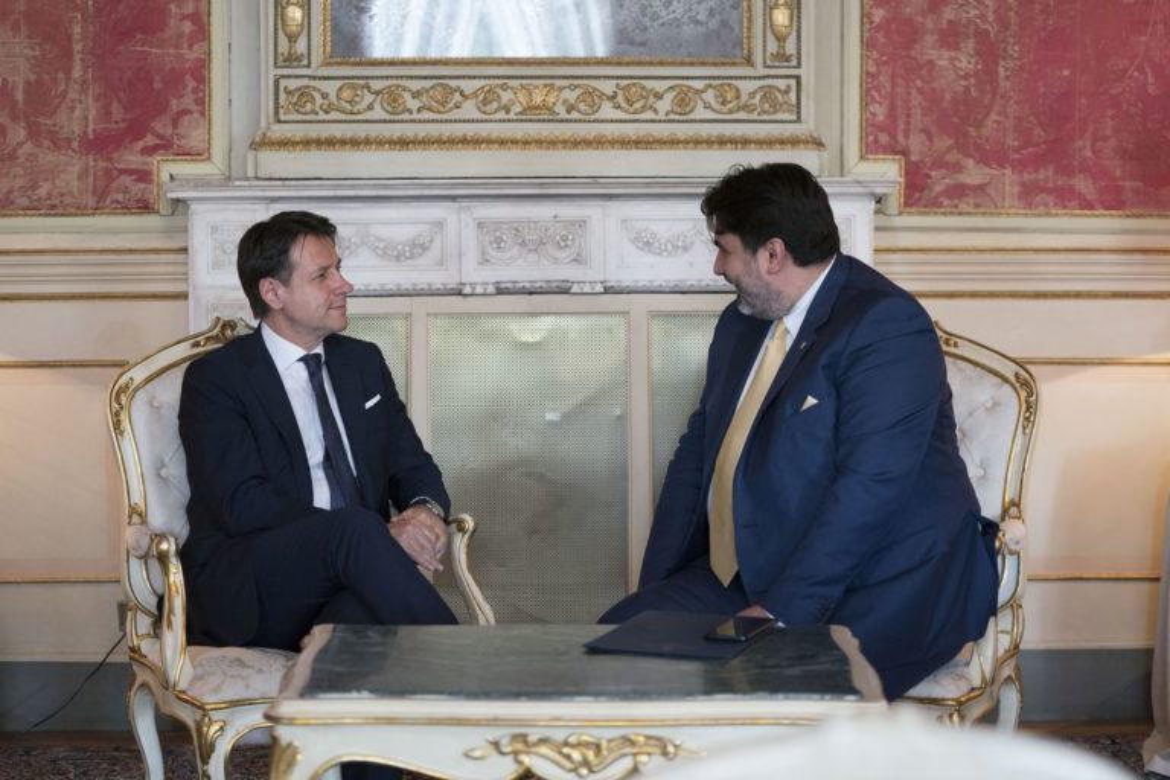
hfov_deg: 27.3
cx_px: 585
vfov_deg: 18.4
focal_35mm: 74
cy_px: 390
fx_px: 2405
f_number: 2.8
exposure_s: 1/320
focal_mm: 74
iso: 4000
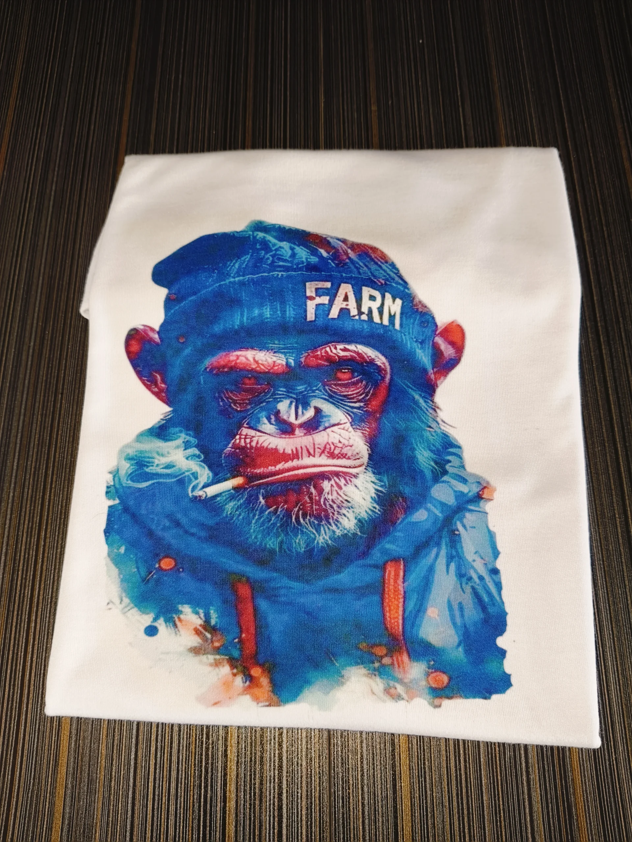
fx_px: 633
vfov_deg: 67.3
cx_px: 316
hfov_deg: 53.1
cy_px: 421
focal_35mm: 26
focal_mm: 4.84
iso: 400
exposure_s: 1/50
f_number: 1.8
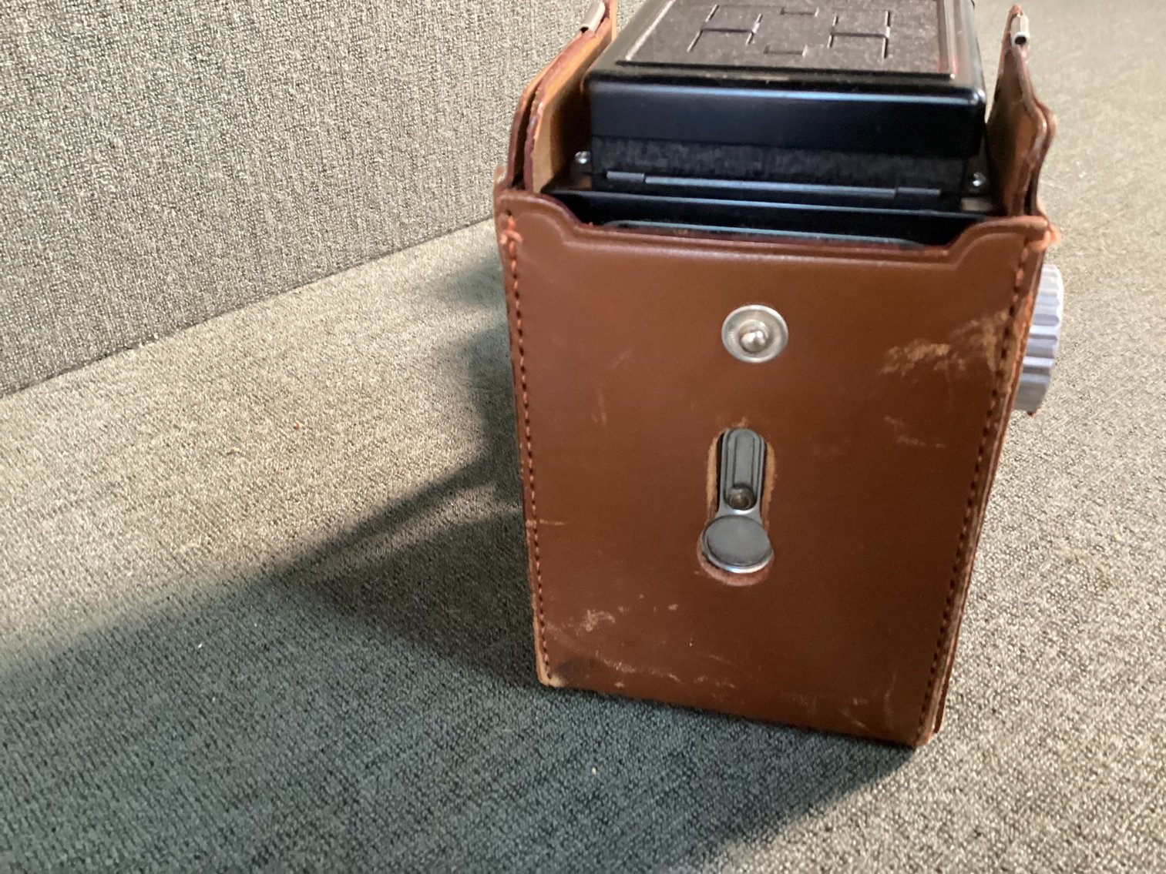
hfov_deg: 58.3
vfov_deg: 45.4
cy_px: 437
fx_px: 1044
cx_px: 583
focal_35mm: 31
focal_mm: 3.3
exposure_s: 1/30
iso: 500
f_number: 2.4
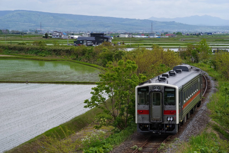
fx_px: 827
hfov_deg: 15.8
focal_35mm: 130
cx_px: 114
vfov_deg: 10.5
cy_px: 76
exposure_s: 1/1600
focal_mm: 130
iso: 800
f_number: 9
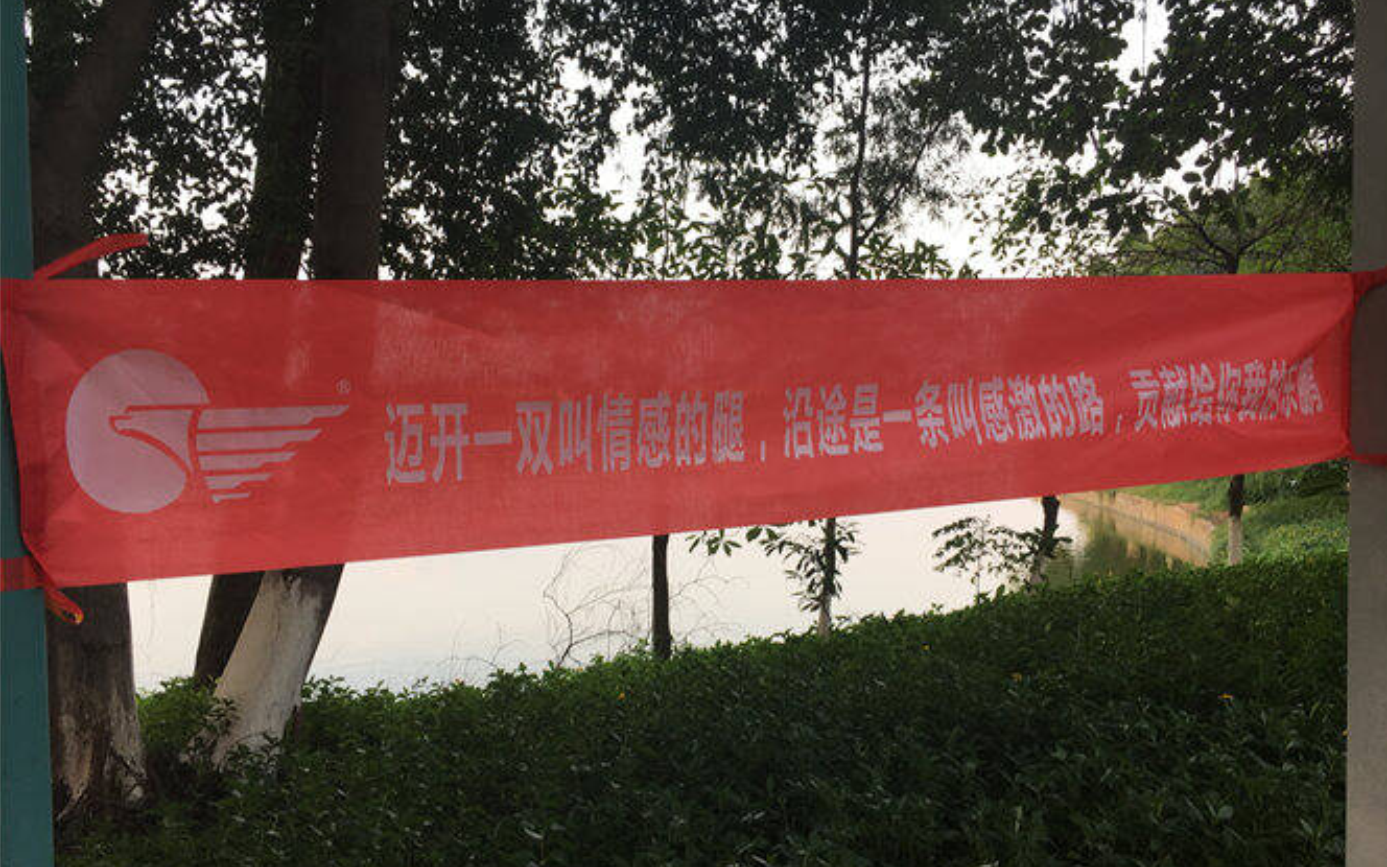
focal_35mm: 31
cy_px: 447
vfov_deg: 40.6
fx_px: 1172
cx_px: 698
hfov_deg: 61.2
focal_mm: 4.15
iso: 25
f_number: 2.2
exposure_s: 1/100
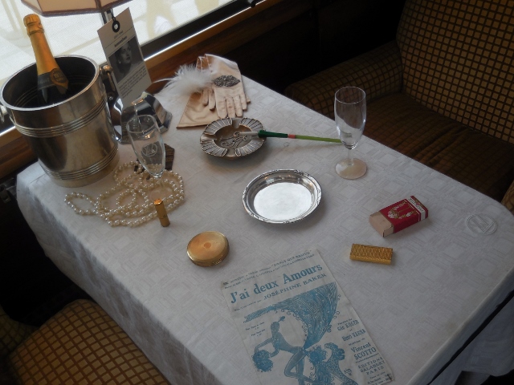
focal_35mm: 39
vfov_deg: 36.8
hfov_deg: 47.9
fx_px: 579
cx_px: 257
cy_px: 192
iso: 125
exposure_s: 1/30
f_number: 3.9
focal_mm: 7
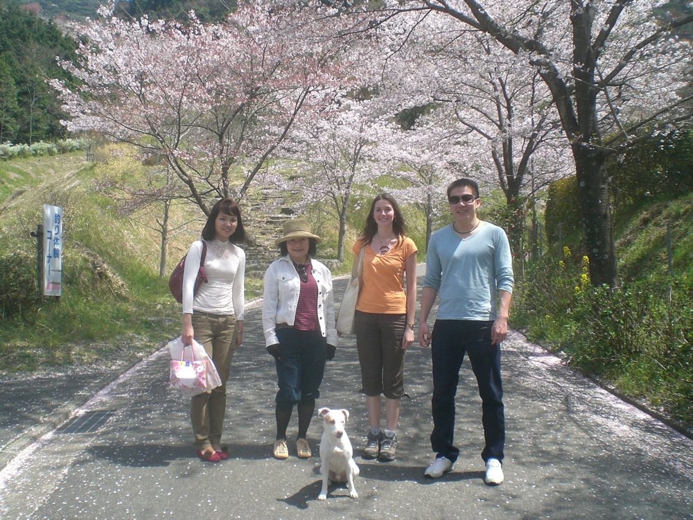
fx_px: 761
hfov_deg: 49.0
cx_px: 346
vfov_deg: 37.7
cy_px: 260
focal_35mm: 38
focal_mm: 6.3
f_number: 4.4
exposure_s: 1/200
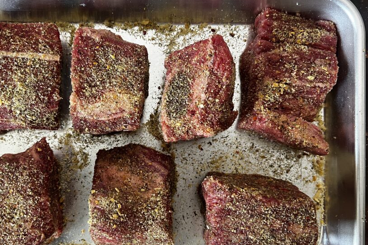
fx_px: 348
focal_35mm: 34
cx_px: 152
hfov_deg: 55.5
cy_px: 145
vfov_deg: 38.8
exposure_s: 1/60
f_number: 1.5
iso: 160
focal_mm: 5.7
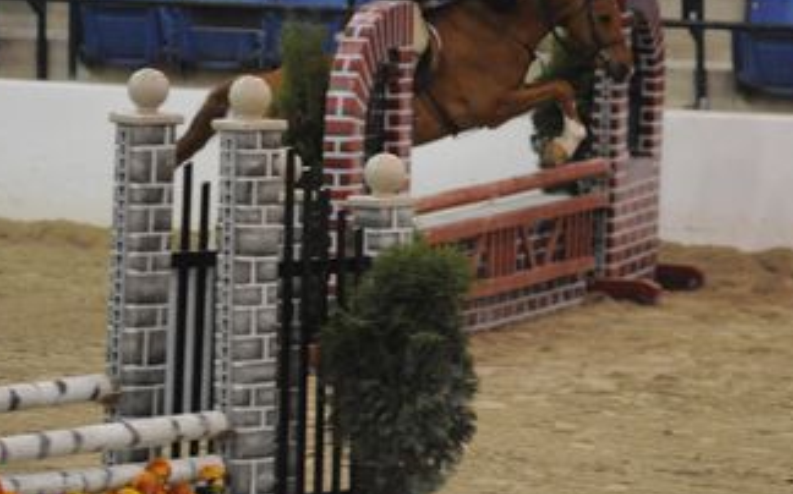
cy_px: 191
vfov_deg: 3.3
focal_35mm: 403
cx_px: 438
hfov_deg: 5.2
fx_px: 8704
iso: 6400
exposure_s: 1/400
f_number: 2.8
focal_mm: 200
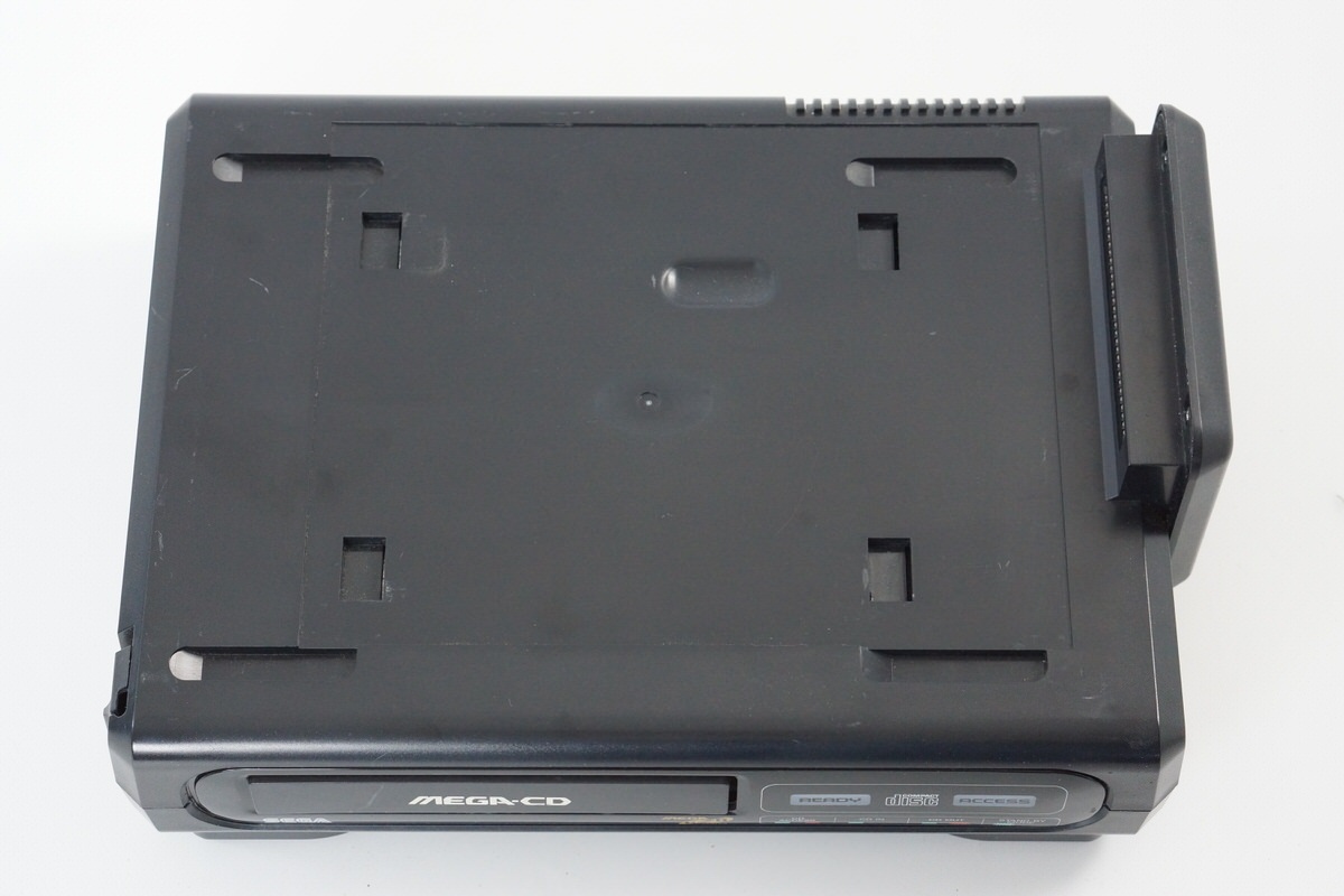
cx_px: 672
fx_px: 2800
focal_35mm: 75
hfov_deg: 27.0
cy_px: 448
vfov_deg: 18.2
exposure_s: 1/80
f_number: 6.3
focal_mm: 50
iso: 1600
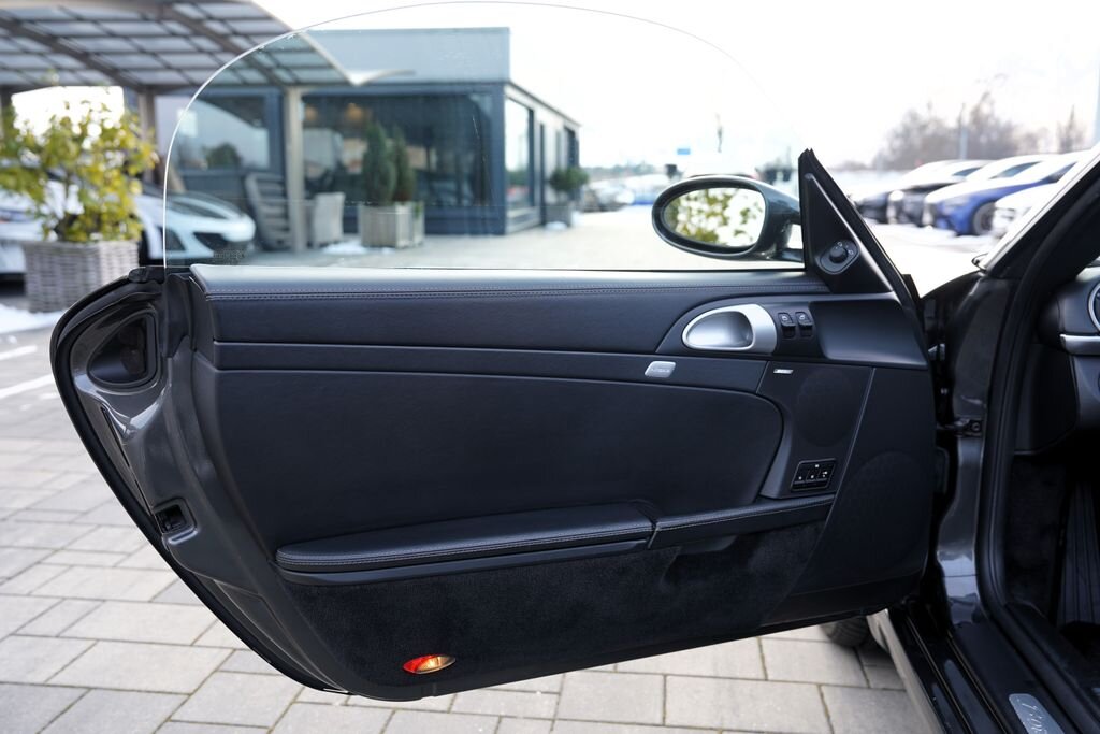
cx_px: 550
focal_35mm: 34
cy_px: 367
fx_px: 1039
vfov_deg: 38.9
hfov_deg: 55.8
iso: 100
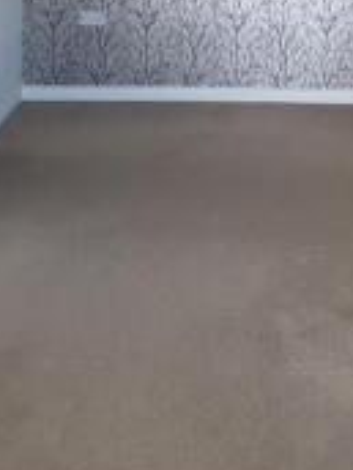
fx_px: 897
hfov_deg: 21.9
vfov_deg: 26.5
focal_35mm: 66
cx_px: 296
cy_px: -78
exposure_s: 1/50
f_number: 1.7
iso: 160
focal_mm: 4.2
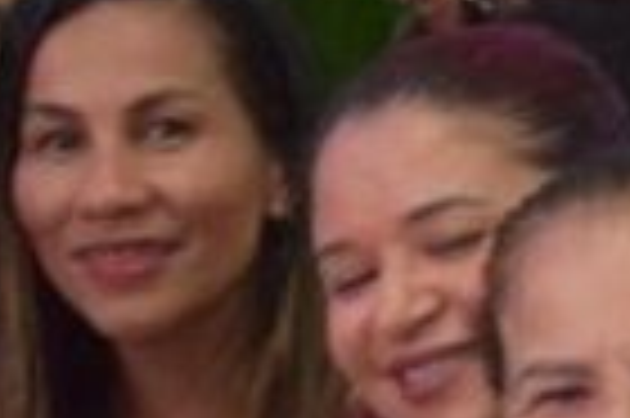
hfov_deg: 5.4
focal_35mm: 381
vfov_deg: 3.6
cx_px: 806
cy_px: 252
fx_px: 6660
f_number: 4.8
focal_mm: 48
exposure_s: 1/60
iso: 3200
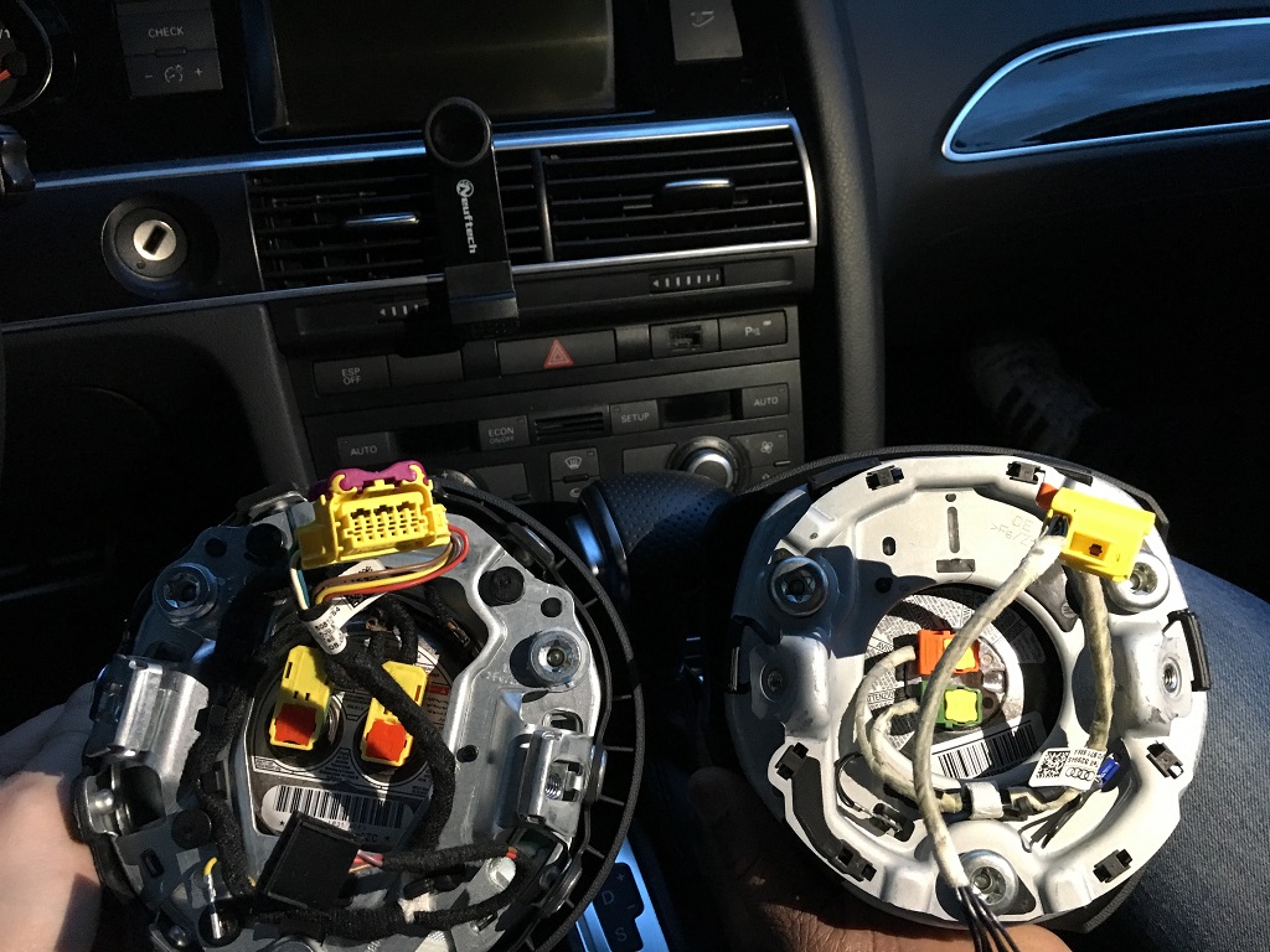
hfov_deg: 61.7
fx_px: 1064
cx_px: 635
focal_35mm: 29
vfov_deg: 48.2
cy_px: 476
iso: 200
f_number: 2.2
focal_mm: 4.15
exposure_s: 1/17
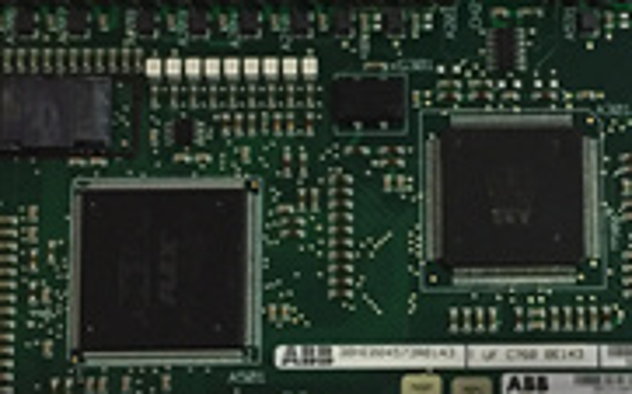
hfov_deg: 24.1
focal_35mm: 85
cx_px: 475
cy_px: 291
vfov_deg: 15.3
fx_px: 1464
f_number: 2.2
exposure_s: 1/33
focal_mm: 4.15
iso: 250
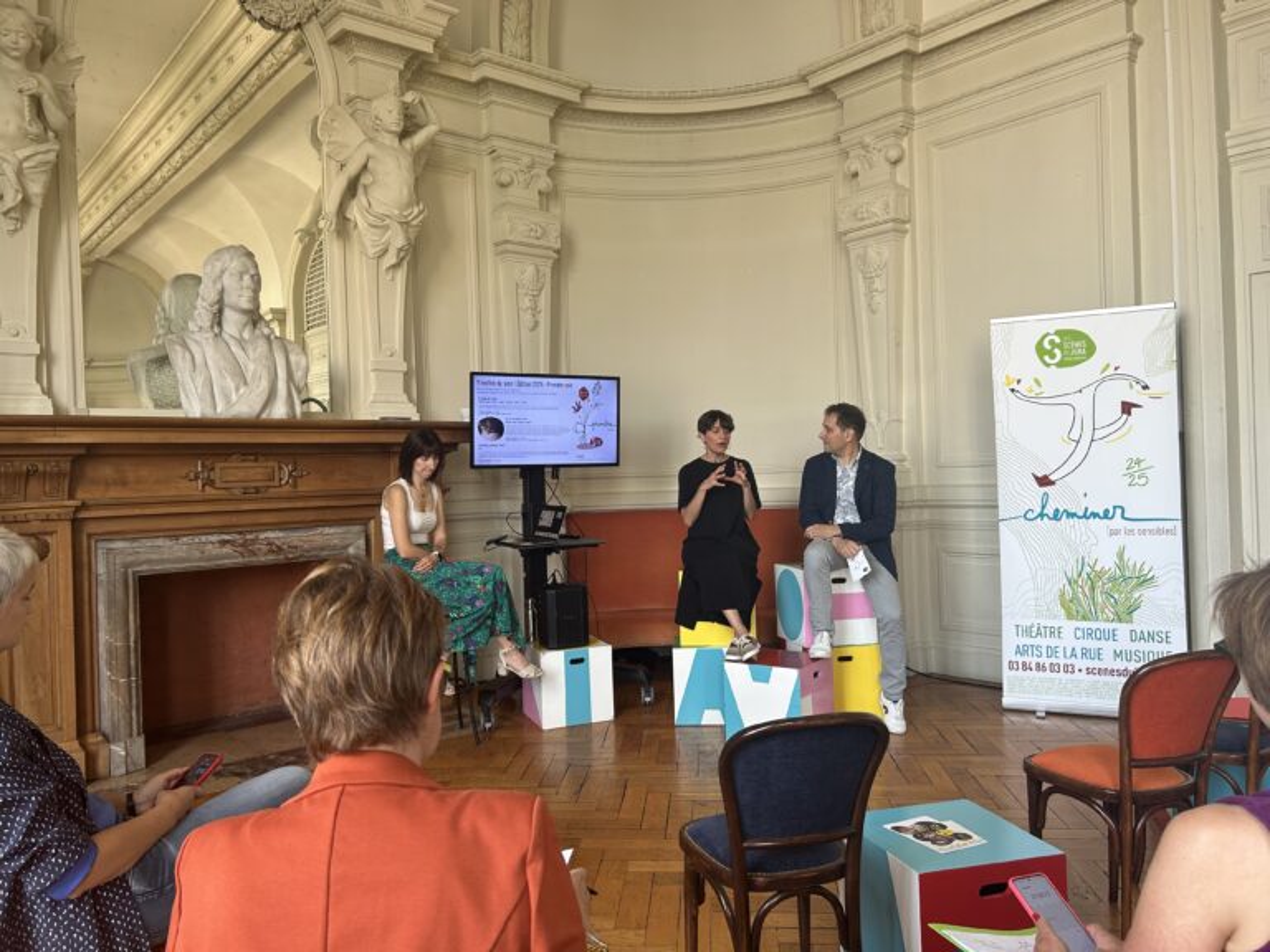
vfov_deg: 53.1
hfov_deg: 67.3
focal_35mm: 26
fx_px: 954
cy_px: 476
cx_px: 635
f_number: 1.5
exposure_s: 1/121
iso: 80
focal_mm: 5.7
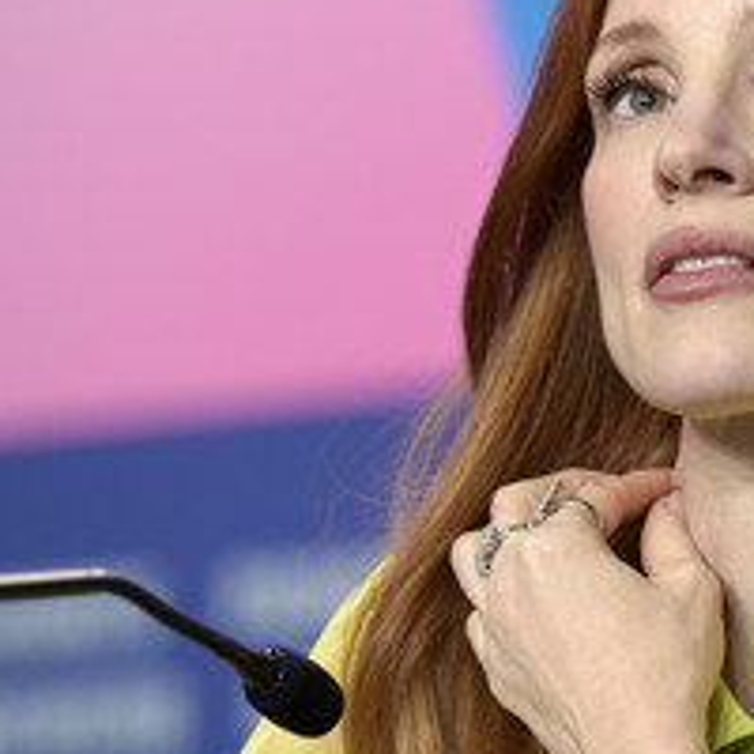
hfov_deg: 5.9
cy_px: 336
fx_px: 7319
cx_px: 782
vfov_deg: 5.9
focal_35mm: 297
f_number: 3.5
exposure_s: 1/320
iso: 2000
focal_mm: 155
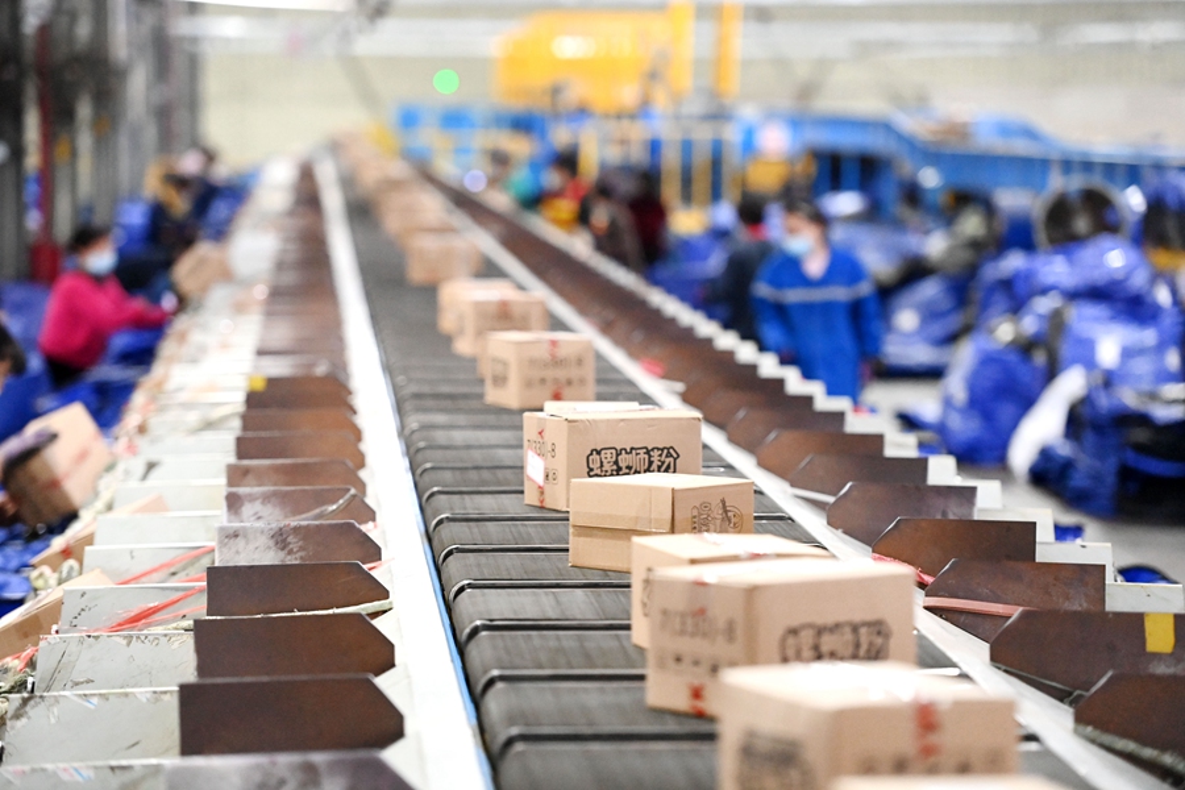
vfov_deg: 9.5
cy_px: 395
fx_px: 4773
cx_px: 592
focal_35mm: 145
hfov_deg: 14.2
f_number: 2.8
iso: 8000
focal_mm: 145
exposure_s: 1/125
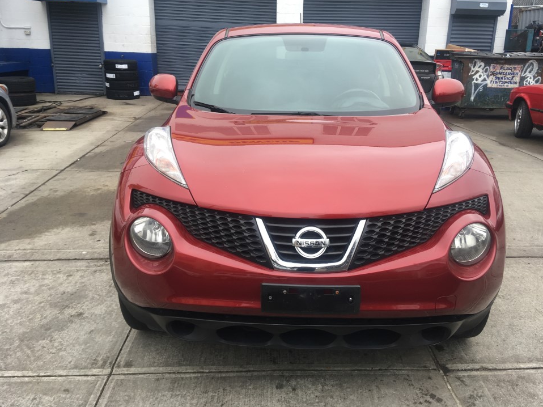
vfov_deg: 45.4
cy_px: 194
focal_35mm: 31
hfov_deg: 58.3
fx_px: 486
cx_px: 287
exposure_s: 1/128
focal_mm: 4.15
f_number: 2.2
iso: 25
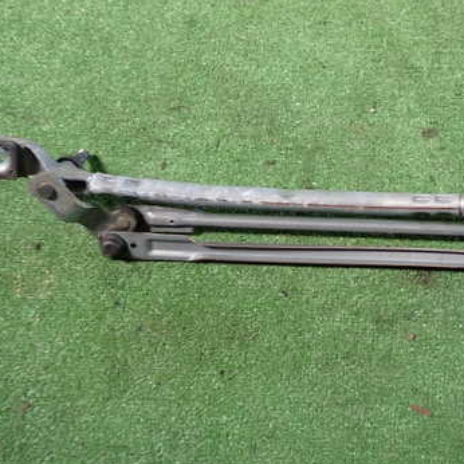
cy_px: 247
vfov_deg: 36.8
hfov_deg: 35.8
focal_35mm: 46
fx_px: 698
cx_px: 361
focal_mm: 5.4
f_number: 2.3
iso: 200
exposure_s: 1/40
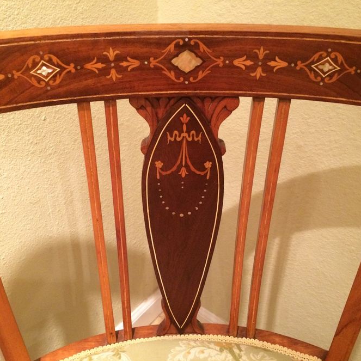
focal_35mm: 36
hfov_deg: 46.0
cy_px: 181
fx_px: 425
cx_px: 183
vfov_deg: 46.0
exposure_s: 1/30
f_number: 2.2
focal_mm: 4.12
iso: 320
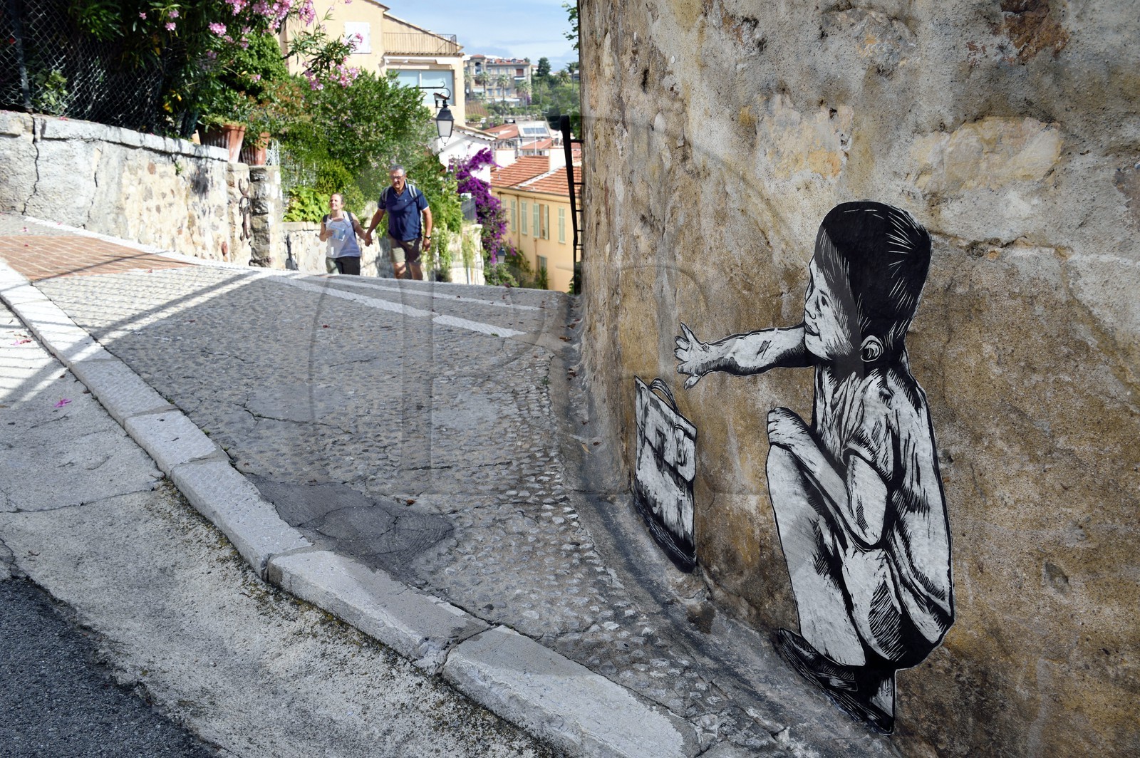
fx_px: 1076
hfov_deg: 55.8
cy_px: 379
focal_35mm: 34
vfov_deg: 38.8
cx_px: 570
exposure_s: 1/160
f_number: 13
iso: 200
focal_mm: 34
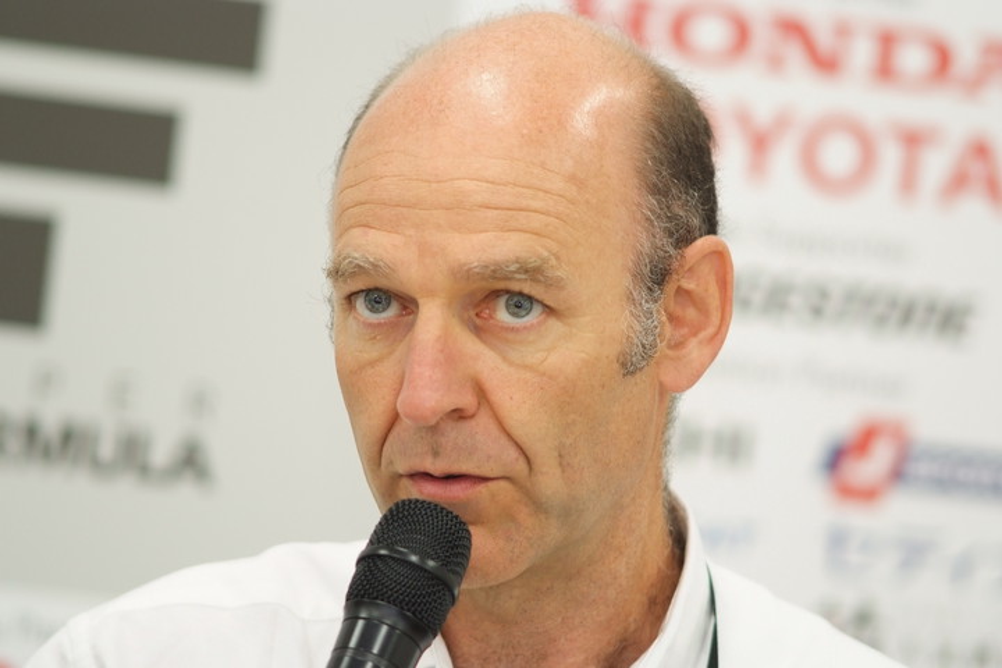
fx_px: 7514
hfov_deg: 7.6
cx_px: 501
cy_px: 334
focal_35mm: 270
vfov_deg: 5.1
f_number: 2.8
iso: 800
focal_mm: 180
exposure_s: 1/125
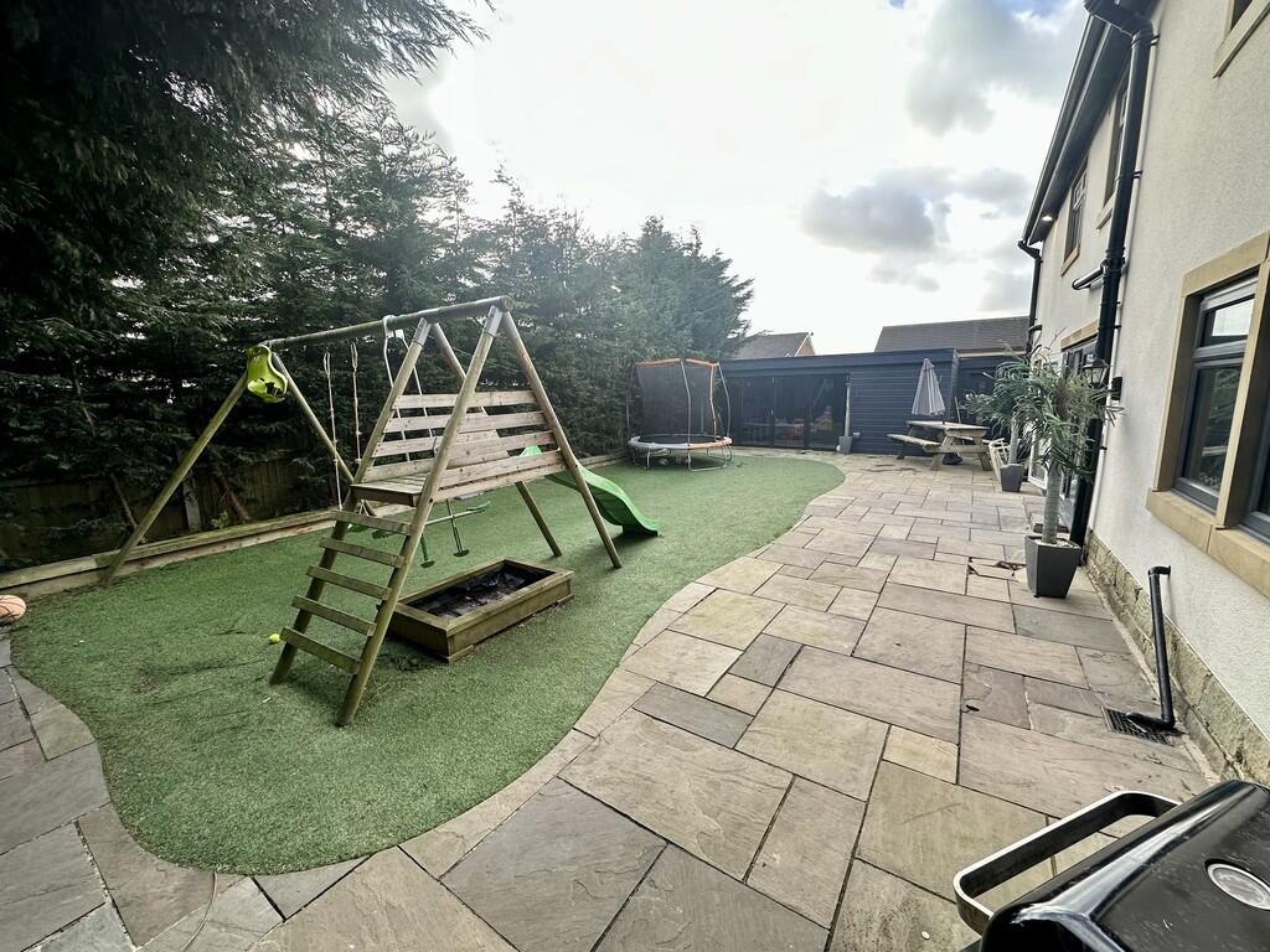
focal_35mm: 14
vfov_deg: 85.7
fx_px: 514
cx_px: 635
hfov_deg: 102.1
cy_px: 476
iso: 40
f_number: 2.2
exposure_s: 1/109
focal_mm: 2.22
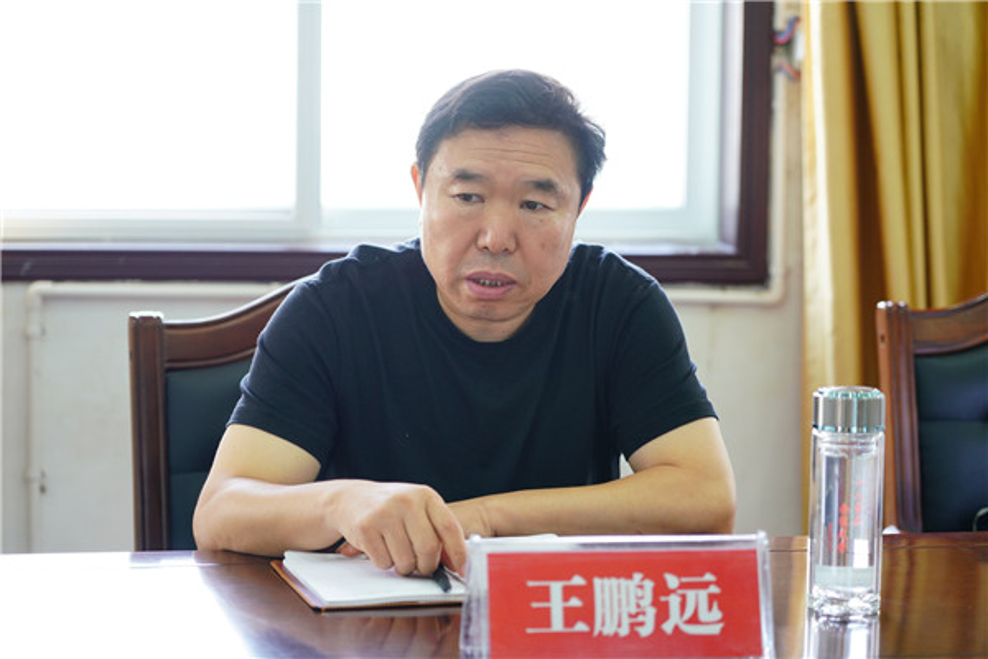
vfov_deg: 14.4
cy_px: 330
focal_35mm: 95
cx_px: 494
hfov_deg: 21.5
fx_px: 2607
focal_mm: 95
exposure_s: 1/60
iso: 1000
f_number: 4
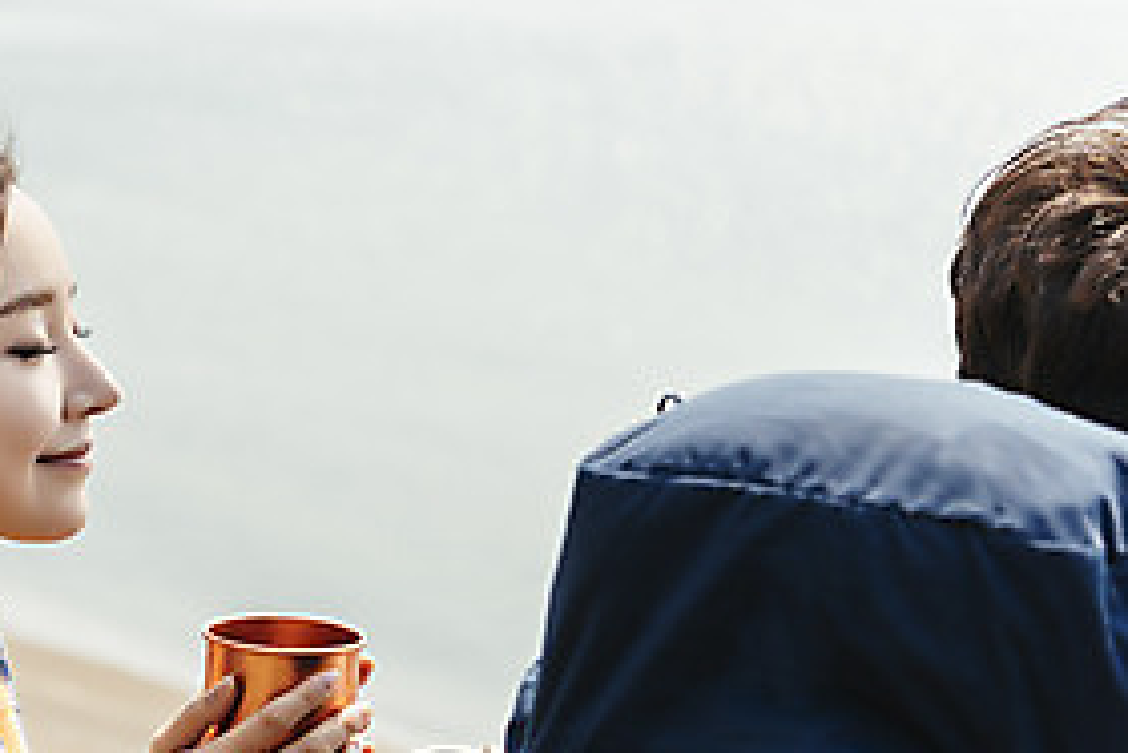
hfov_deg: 22.0
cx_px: 66
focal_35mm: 90
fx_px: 2821
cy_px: 495
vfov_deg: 15.2
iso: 100
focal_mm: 42
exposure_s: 1/1600
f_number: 2.8
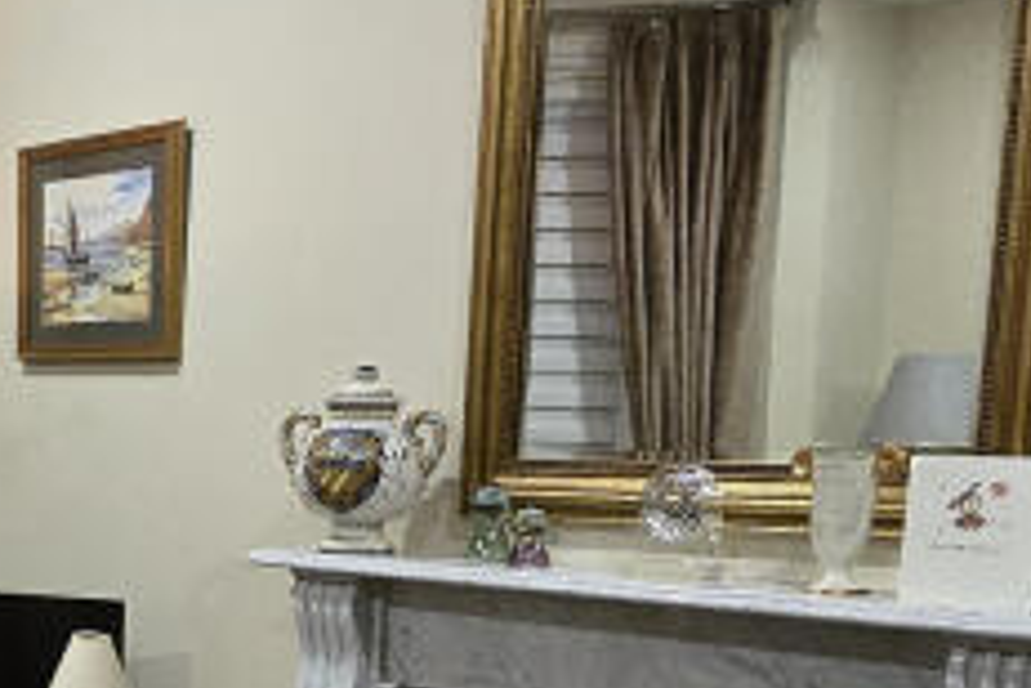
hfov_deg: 28.4
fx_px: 1718
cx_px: -250
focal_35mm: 60
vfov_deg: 21.6
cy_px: 724
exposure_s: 1/50
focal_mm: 2.2
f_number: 2.2
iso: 1000
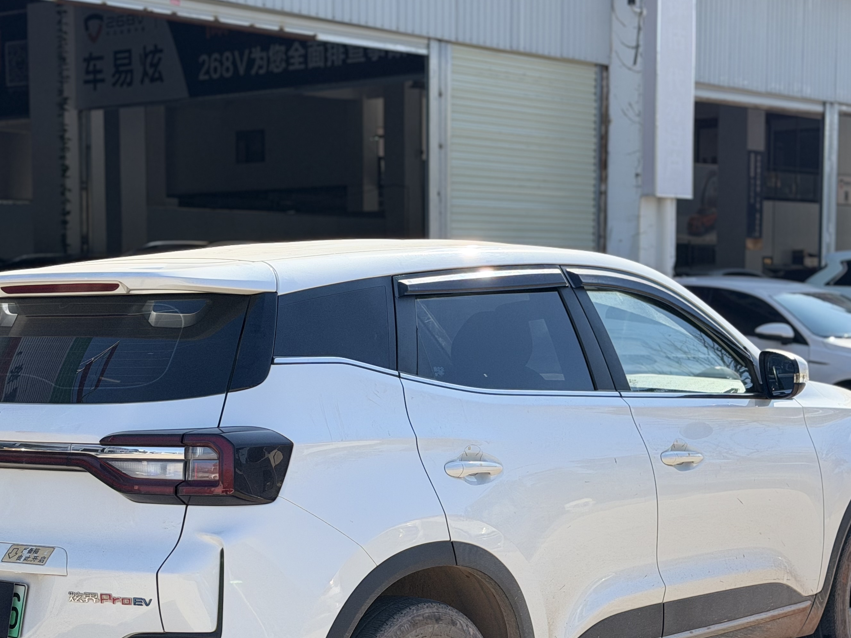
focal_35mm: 73
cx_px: 349
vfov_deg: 20.1
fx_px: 1795
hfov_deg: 26.6
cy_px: 415
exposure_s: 1/3534
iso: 100
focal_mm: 6.76
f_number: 1.78
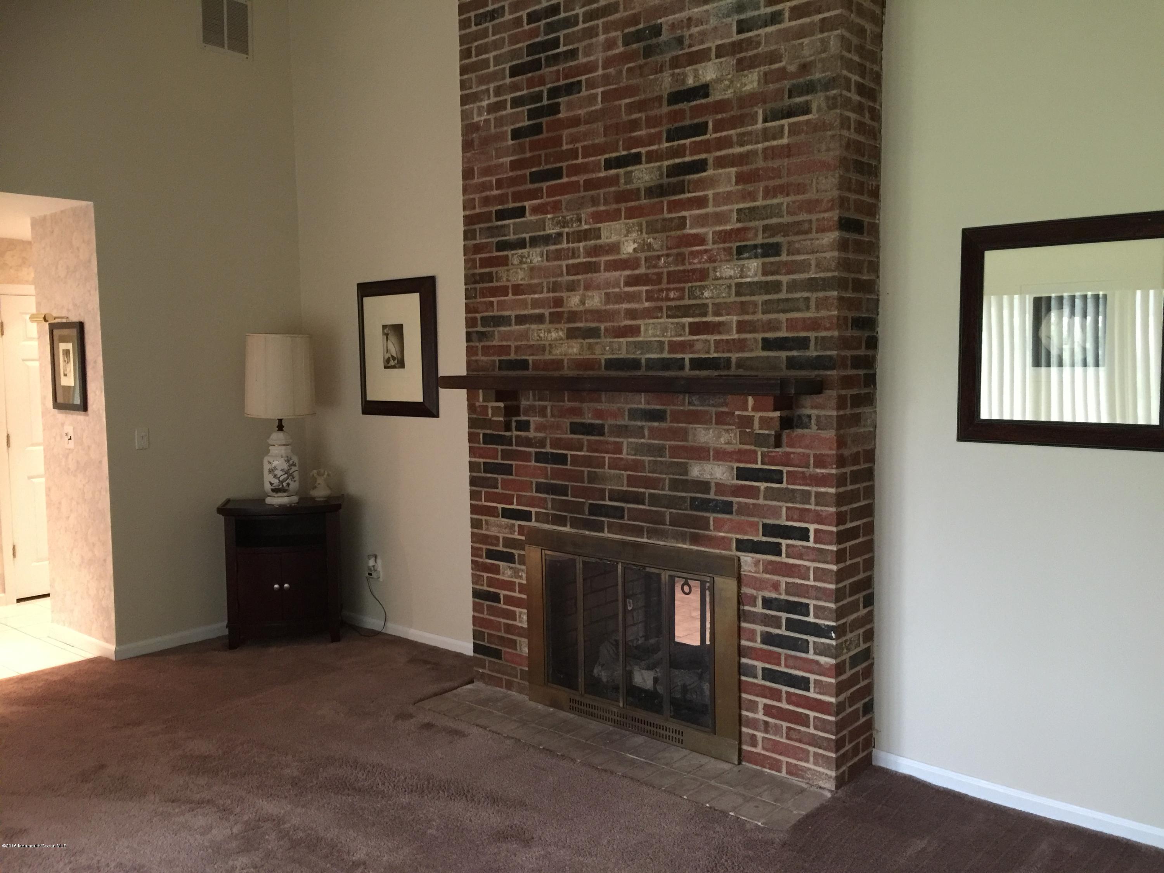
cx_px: 582
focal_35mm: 29
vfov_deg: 48.2
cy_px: 436
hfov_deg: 61.7
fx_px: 975
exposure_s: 1/15
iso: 125
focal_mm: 4.15
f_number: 2.2
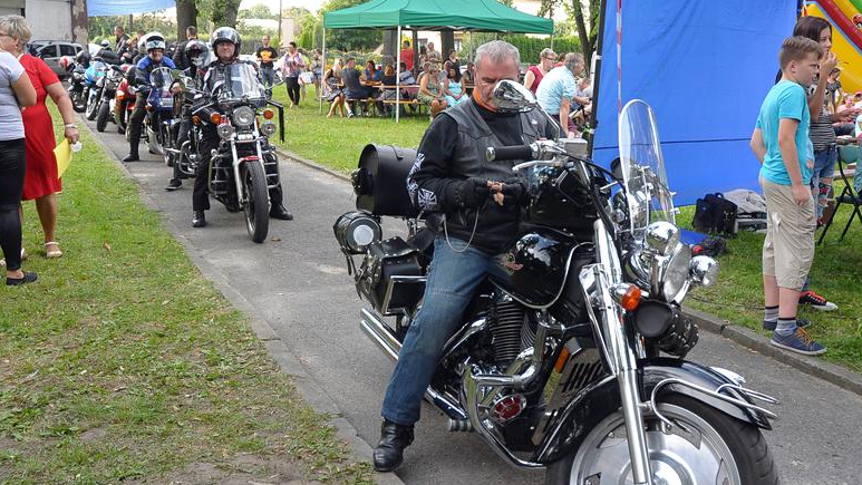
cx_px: 463
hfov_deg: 52.7
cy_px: 207
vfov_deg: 31.2
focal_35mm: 38
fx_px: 869
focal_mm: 22
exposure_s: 1/200
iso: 640
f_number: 7.1
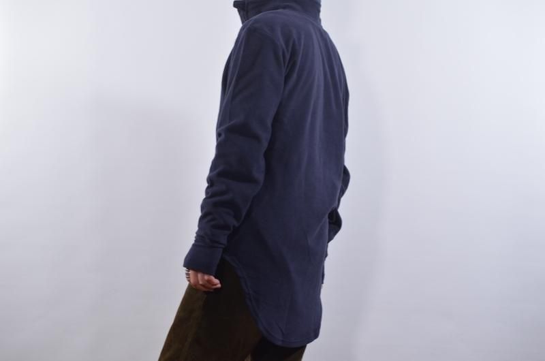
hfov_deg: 33.5
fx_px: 907
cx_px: 272
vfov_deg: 22.5
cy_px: 180
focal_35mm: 60
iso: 800
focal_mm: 40
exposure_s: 1/80
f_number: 4.5
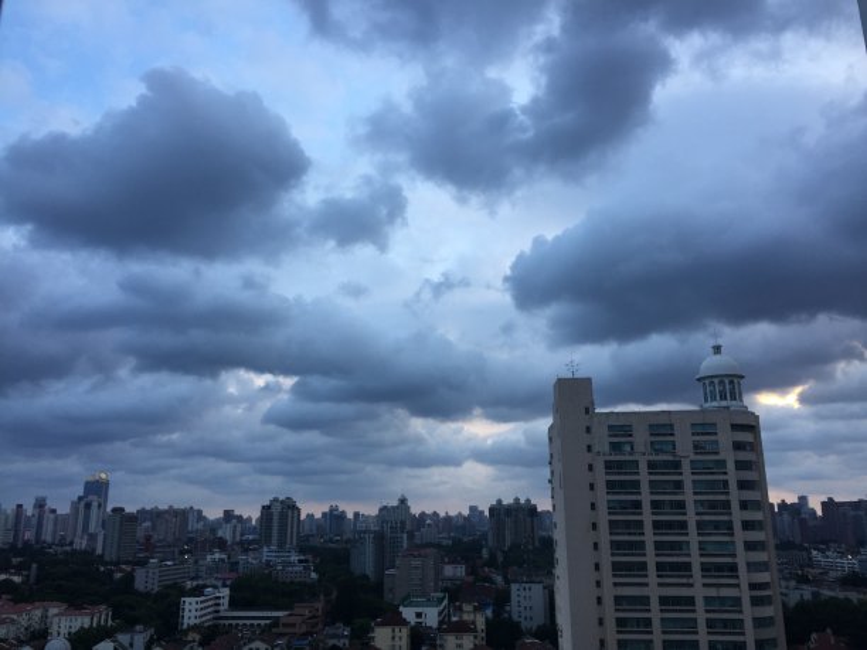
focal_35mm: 29
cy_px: 325
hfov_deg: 61.7
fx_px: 726
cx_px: 434
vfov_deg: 48.2
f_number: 2.2
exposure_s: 1/50
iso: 32
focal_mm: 4.15
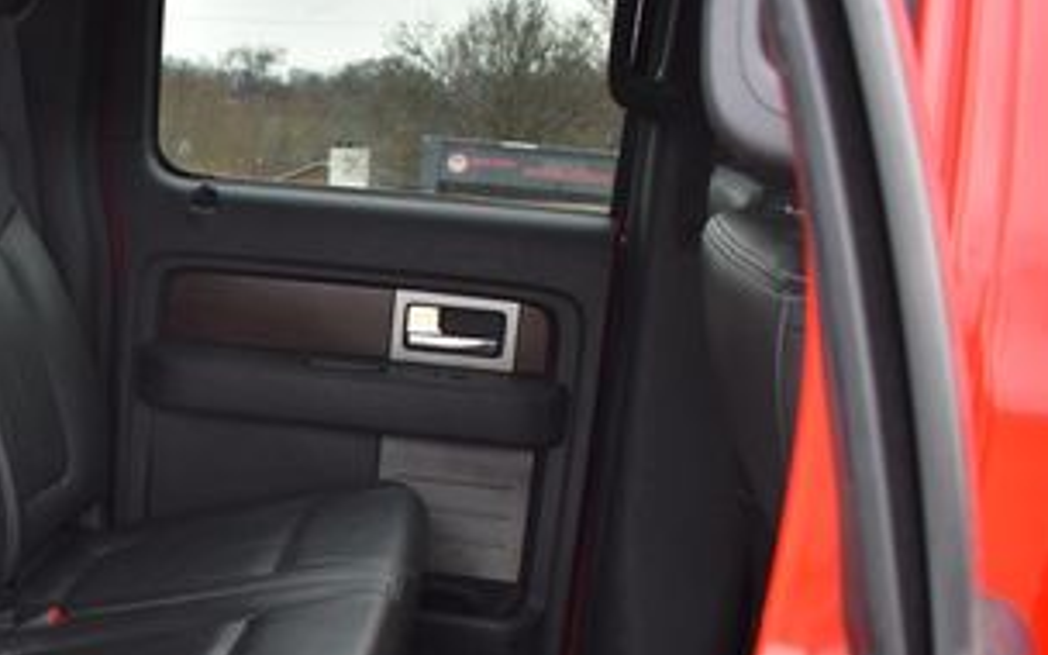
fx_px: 1657
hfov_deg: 32.3
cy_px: 508
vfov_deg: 22.1
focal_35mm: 58
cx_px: -7
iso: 640
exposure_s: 1/250
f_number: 3.5
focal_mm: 18
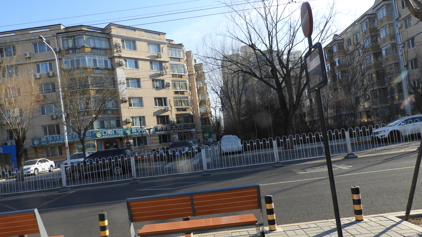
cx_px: 206
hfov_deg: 69.9
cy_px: 133
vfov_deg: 42.8
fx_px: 302
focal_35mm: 27
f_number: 3.3
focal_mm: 4.3
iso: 100
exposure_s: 1/640
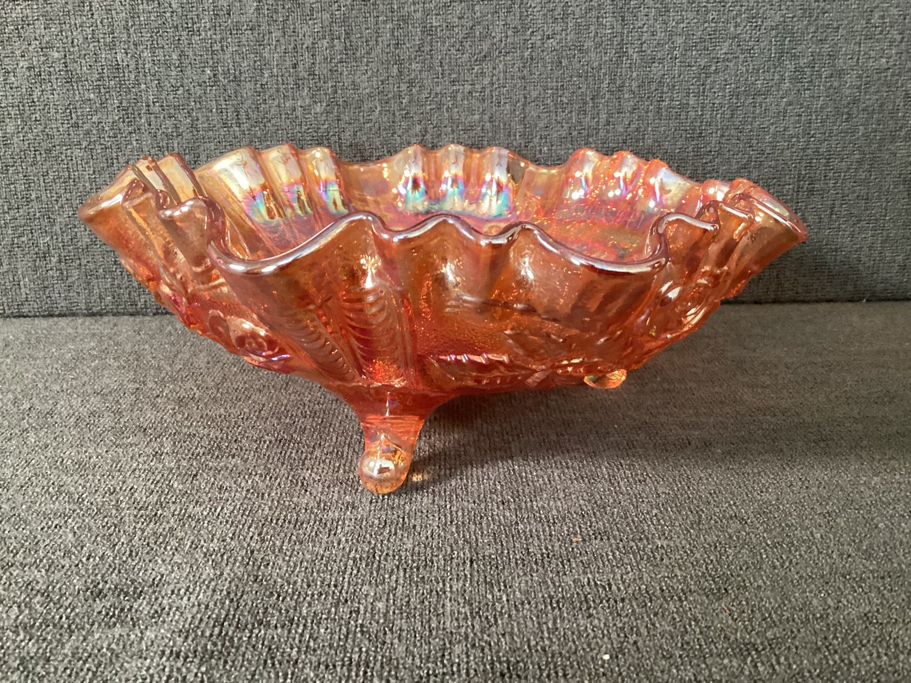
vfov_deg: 45.4
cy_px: 342
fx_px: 816
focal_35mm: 31
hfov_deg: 58.3
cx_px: 456
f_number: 2.4
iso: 320
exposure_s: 1/30
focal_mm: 3.3
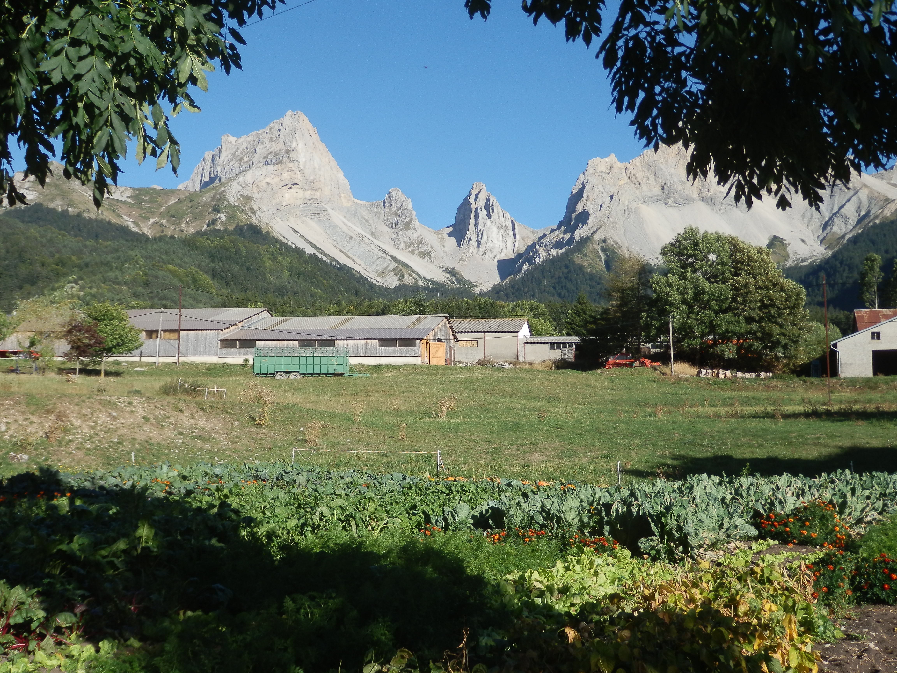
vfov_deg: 38.7
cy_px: 336
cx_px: 448
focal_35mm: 37
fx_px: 959
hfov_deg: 50.1
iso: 80
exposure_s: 1/800
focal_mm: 6.6
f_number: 3.6
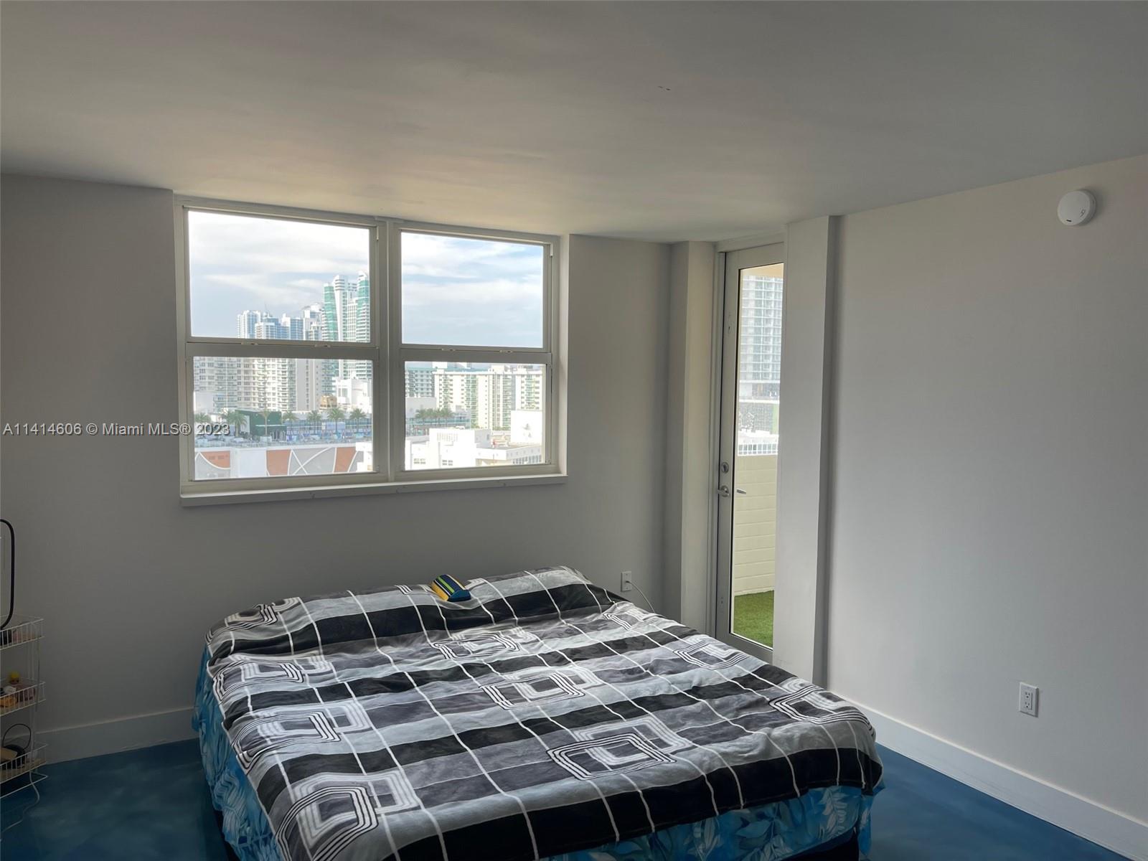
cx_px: 574
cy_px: 430
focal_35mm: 26
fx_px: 862
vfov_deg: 53.1
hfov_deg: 67.3
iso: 32
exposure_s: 1/184
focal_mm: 5.1
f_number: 1.6
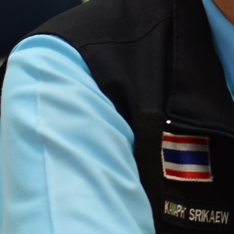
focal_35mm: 480
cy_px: -60
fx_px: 3671
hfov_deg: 3.6
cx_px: 603
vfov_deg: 3.6
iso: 500
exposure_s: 1/125
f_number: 3.2
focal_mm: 50
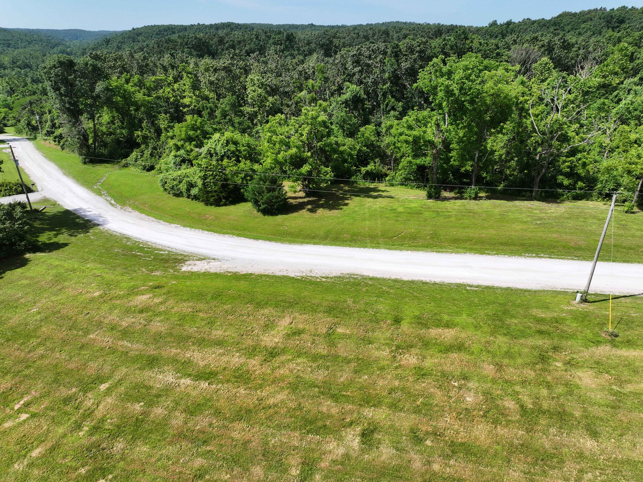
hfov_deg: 71.6
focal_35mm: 24
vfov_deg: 56.8
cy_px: 241
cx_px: 322
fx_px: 446
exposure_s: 1/1600
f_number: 2.8
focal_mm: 12.29
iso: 100
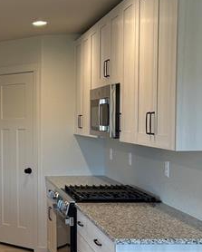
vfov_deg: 27.0
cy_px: 162
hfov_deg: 20.6
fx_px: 522
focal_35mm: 70
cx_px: -36
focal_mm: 5.96
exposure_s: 1/183
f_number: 1.6
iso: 125
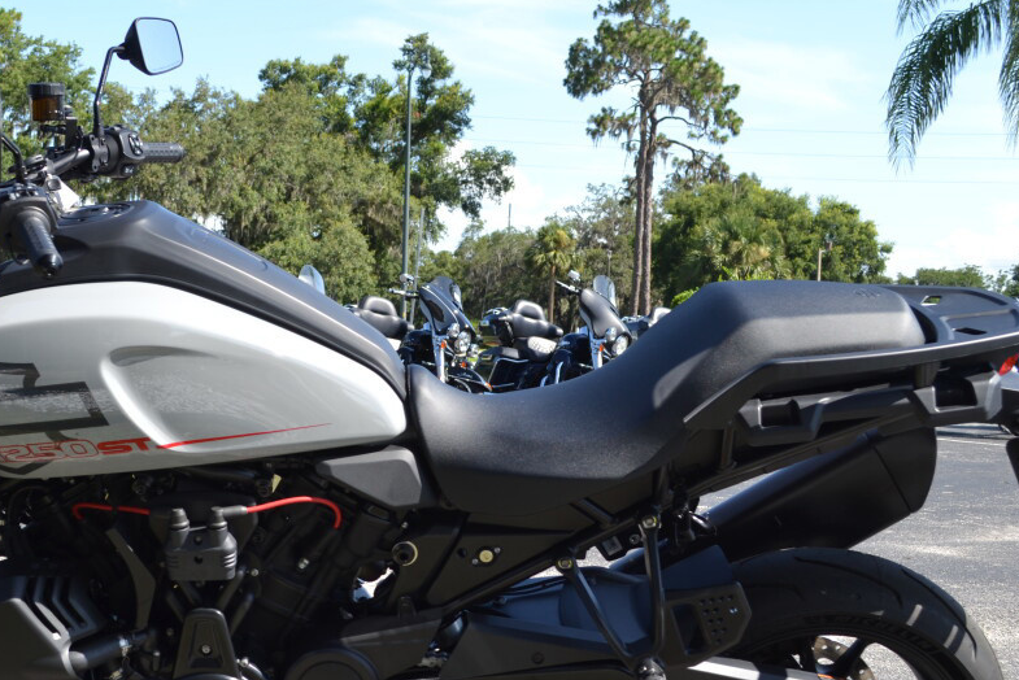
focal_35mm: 55
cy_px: 474
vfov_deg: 24.5
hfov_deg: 36.0
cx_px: 369
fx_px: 1557
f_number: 6.3
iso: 100
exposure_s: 1/160
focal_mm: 24
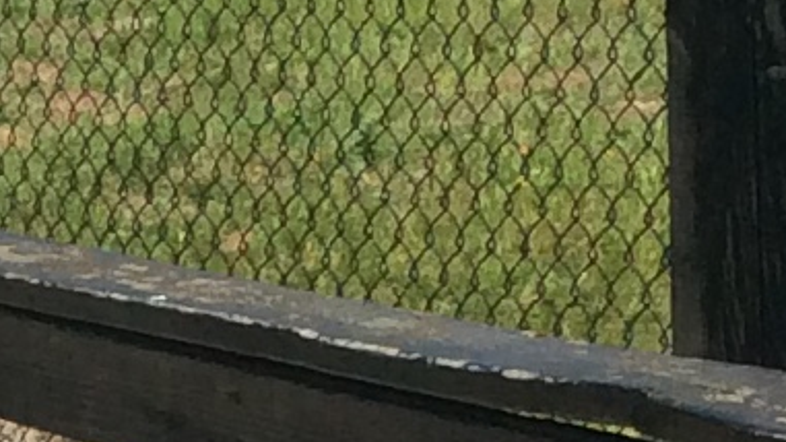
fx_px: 4938
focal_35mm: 237
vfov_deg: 4.8
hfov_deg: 9.0
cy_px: 1504
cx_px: -248
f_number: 2.4
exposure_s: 1/1330
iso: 32
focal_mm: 3.3
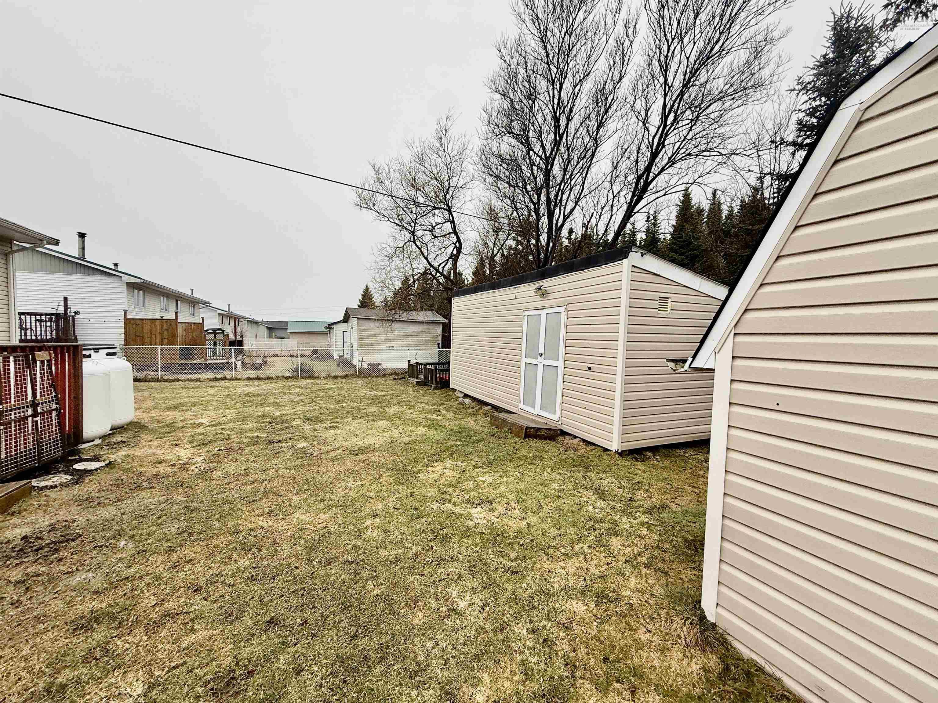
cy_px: 352
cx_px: 469
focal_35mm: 14
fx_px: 379
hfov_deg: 102.1
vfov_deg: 85.7
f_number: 2.2
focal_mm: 2.22
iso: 50
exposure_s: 1/212
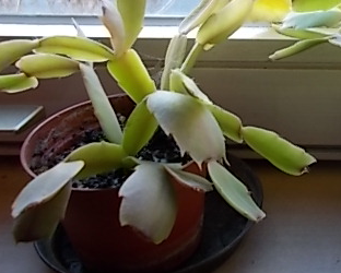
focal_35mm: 52
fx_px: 525
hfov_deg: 33.4
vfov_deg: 28.9
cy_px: 87
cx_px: 328
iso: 80
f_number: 3.2
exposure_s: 1/25
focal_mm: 4.6
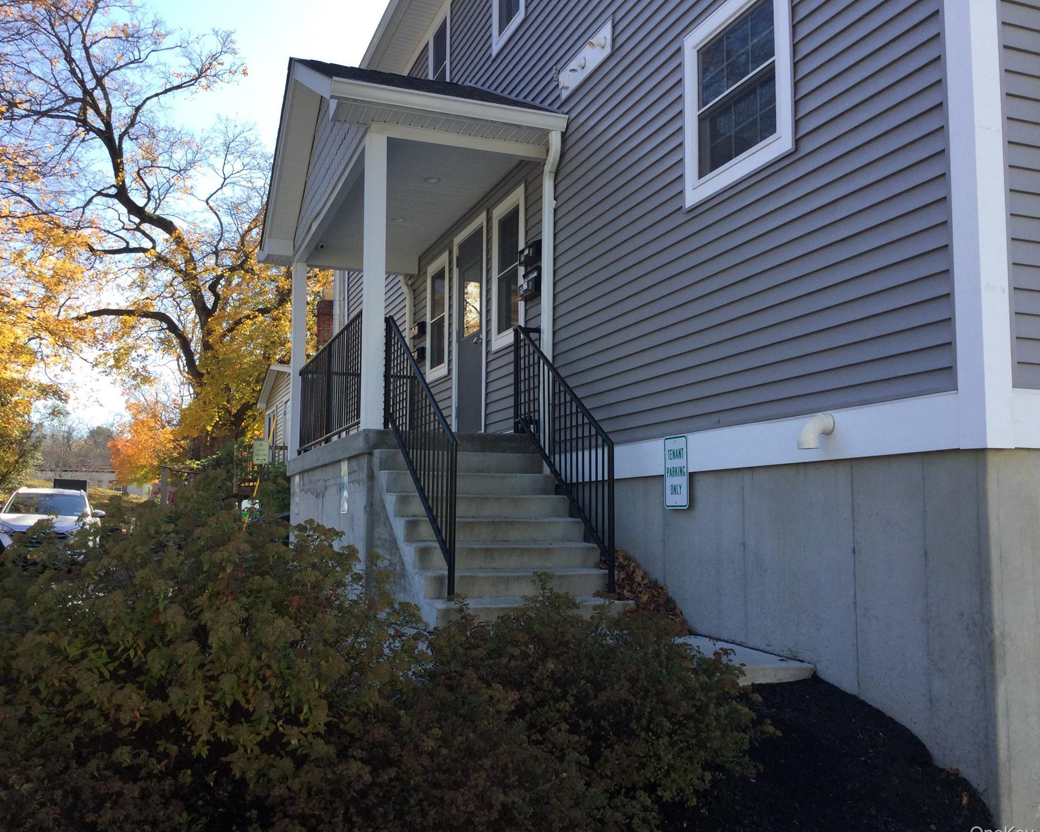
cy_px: 421
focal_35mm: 33
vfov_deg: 44.5
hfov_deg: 54.2
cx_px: 516
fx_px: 1016
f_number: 2.4
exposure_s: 1/488
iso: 25
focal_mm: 3.3
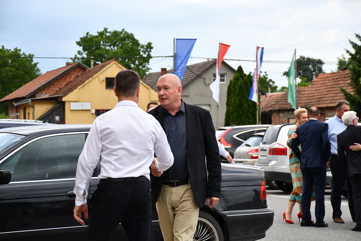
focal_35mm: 112
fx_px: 1123
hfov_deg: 18.3
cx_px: 180
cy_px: 120
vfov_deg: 12.2
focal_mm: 75
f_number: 5.3
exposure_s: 1/500
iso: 400
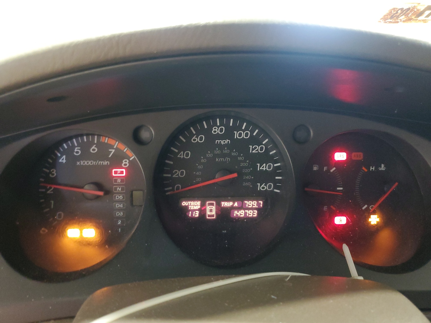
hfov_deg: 67.3
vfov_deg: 53.1
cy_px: 162
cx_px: 216
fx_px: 324
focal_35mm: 26
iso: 292
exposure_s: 1/15
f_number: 1.5
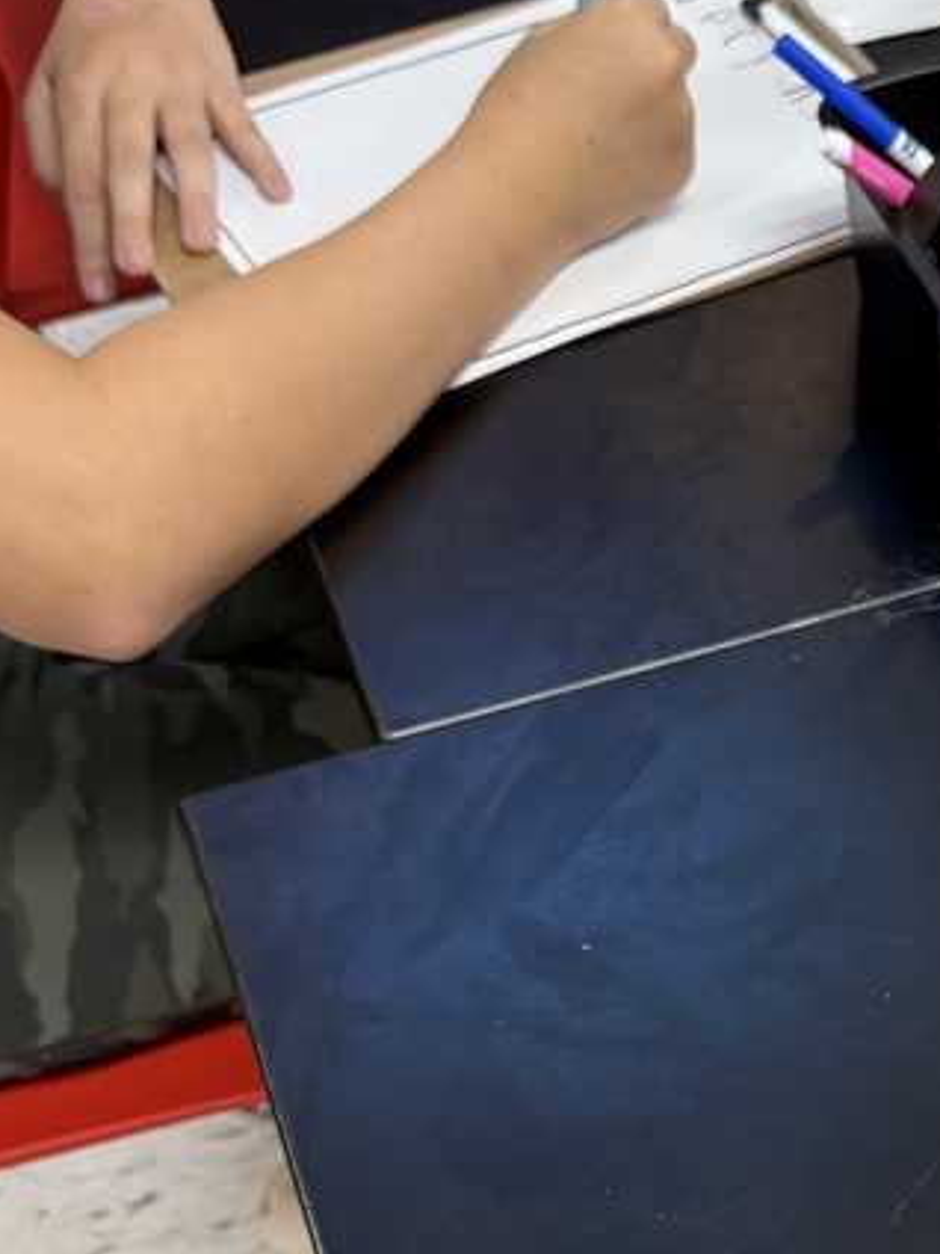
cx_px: 984
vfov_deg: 32.7
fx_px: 2100
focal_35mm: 58
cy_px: 926
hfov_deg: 23.9
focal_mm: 6.76
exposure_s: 1/60
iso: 250
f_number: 1.78
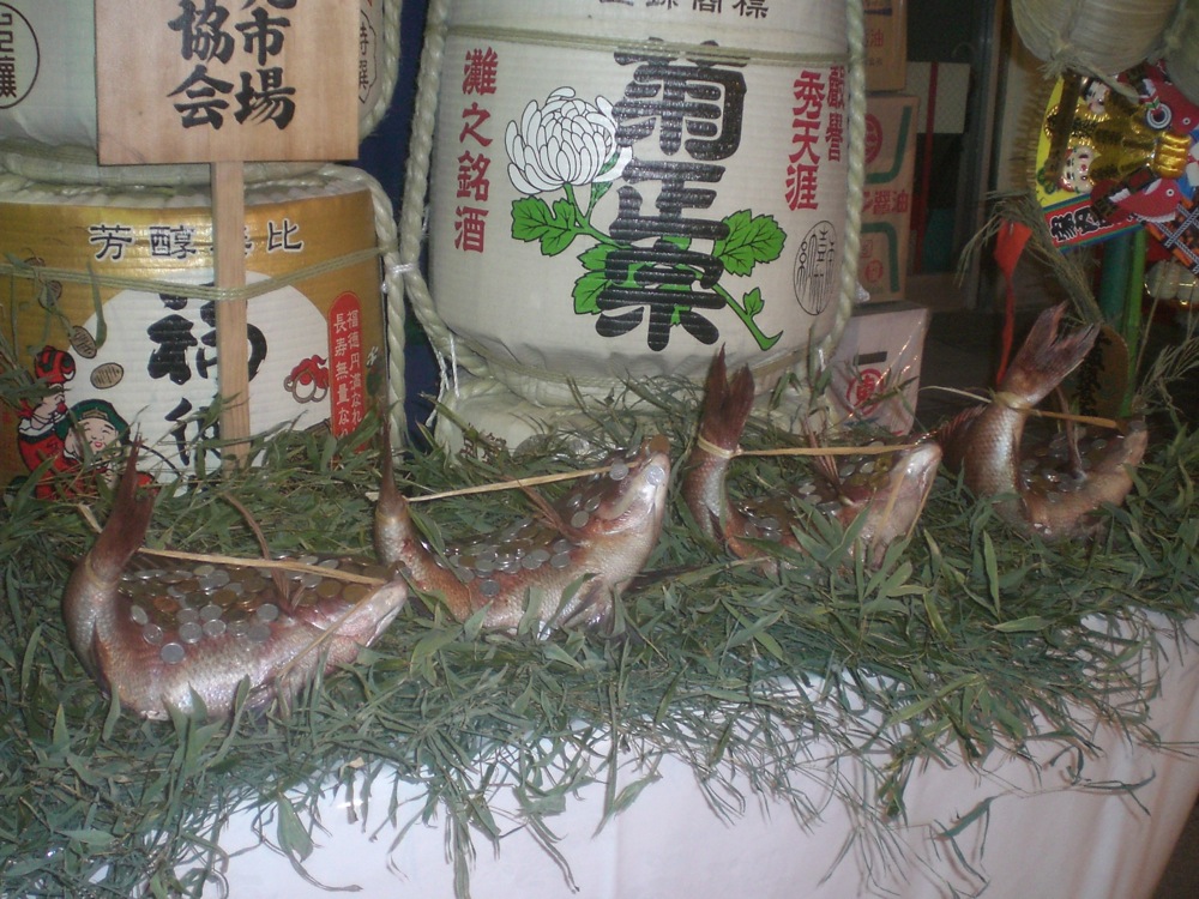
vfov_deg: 37.7
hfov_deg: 49.0
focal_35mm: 38
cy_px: 450
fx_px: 1316
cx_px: 600
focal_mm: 6.3
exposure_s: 1/30
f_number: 3.1
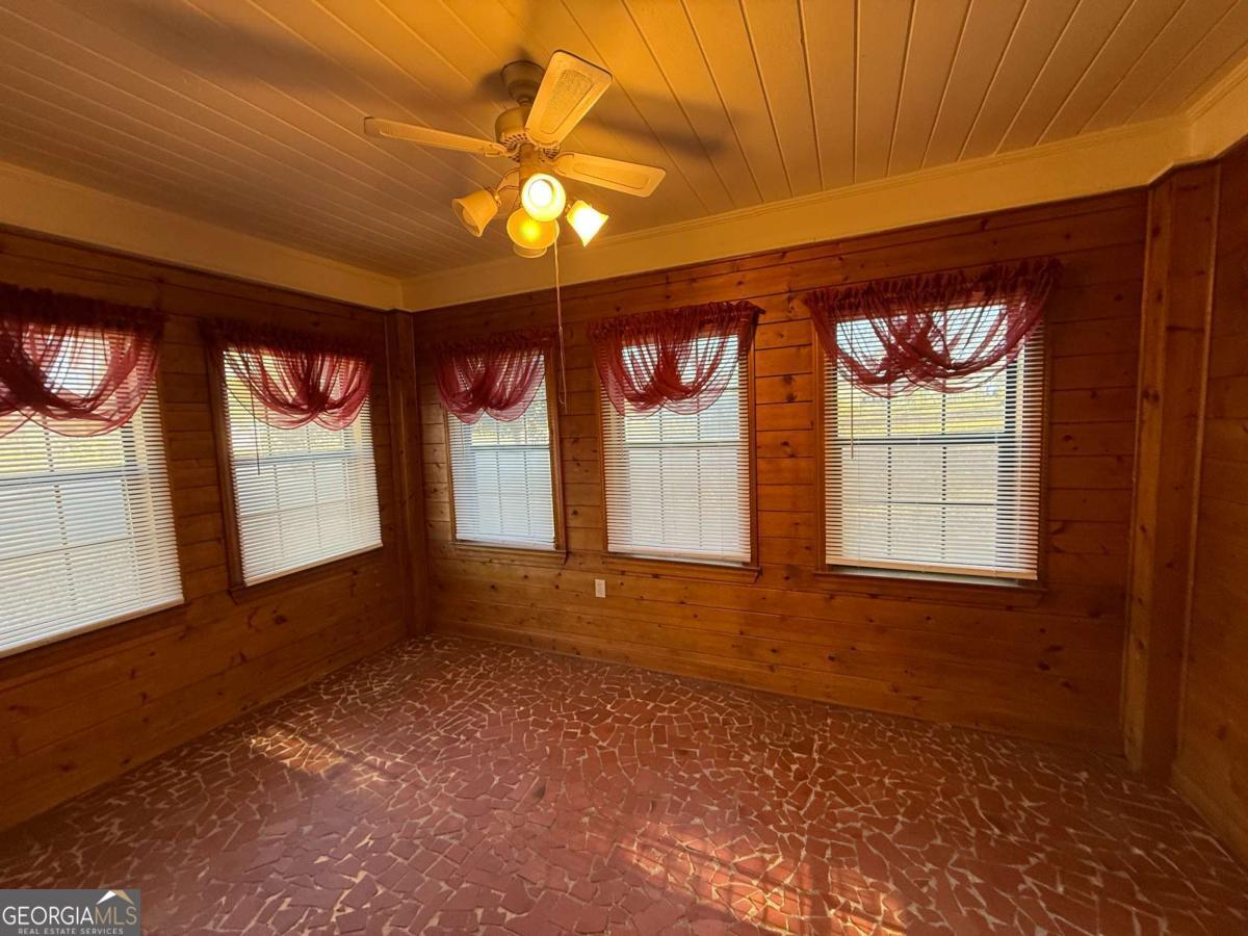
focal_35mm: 14
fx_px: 505
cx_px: 624
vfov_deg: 85.7
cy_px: 468
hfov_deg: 102.1
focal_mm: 2.22
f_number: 2.2
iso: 250
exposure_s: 1/120
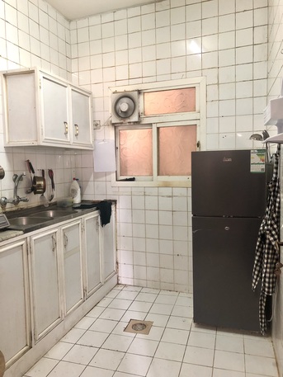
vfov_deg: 63.4
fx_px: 305
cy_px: 188
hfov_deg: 49.8
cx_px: 142
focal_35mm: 28
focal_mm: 4
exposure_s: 1/15
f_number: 1.8
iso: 80
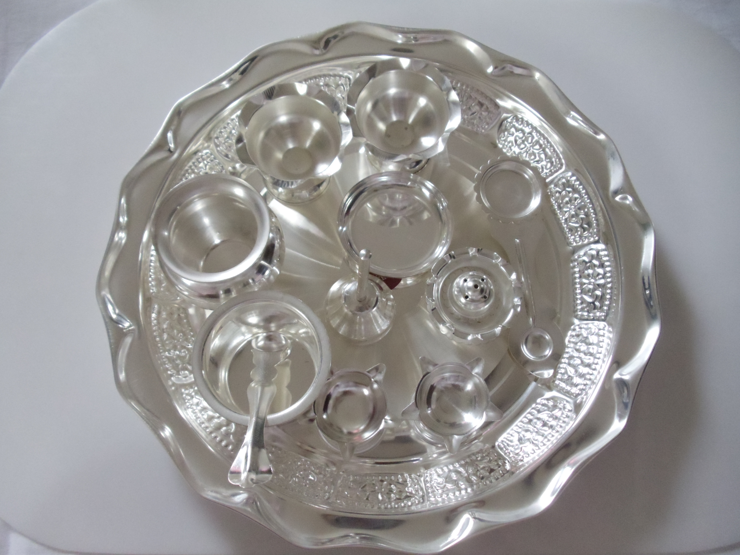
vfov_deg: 32.9
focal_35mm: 44
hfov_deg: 42.9
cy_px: 278
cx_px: 370
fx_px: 941
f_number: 3.5
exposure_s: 1/40
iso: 800
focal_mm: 6
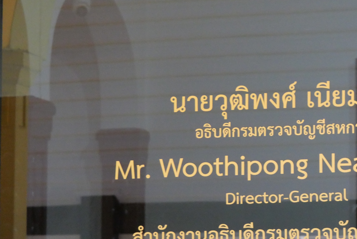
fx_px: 1508
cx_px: 277
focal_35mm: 152
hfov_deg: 13.4
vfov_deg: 9.0
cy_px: 123
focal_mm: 46
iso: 3200
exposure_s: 1/80
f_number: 5.6
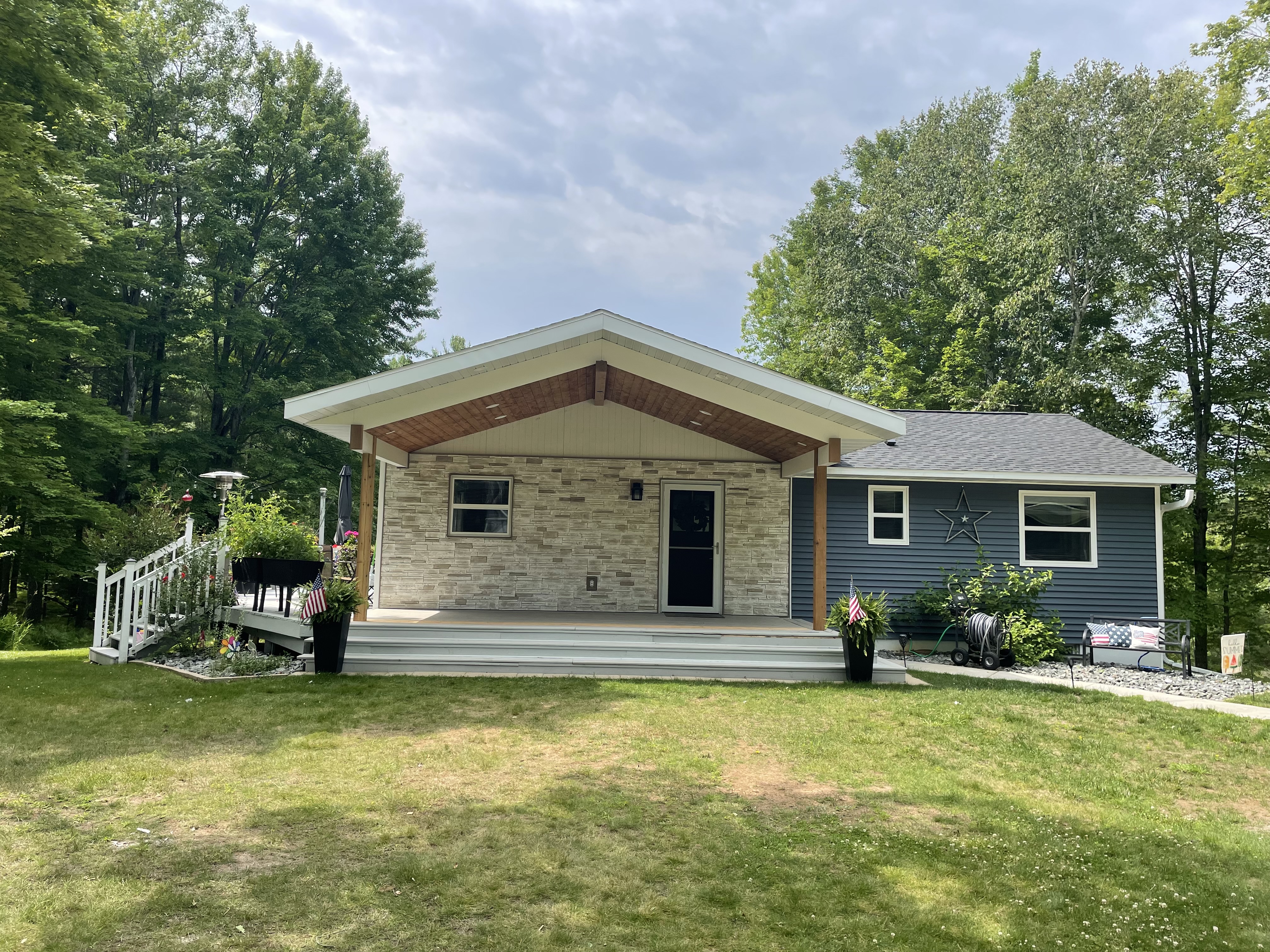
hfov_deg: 67.3
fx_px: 954
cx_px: 635
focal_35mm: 26
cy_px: 476
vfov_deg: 53.1
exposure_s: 1/1855
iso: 32
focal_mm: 4.2
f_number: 1.6
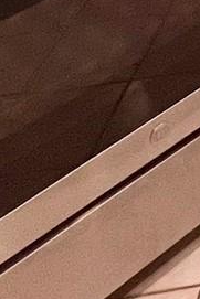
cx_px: 634
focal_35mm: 102
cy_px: -467
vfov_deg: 13.3
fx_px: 849
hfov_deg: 9.7
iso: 200
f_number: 1.8
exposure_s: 1/60
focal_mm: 1.57
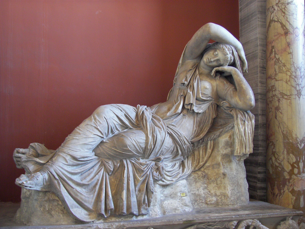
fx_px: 414
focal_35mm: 47
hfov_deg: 40.4
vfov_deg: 30.9
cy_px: 114
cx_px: 152
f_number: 2.8
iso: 125
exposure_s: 1/5
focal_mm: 7.8
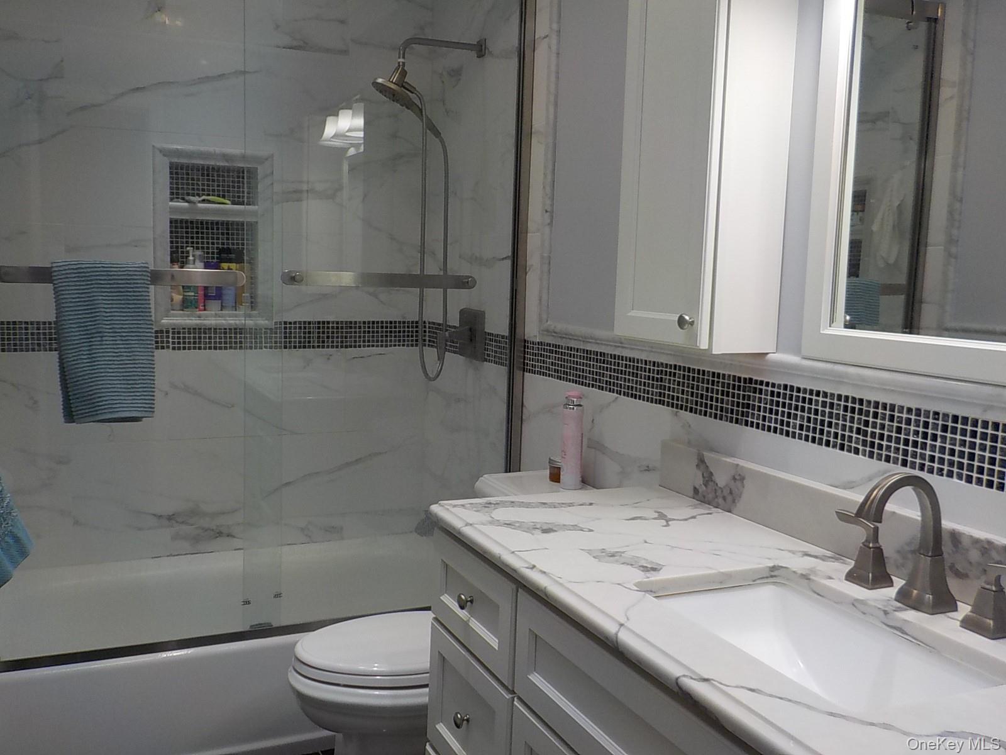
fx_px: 872
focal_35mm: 30
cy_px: 378
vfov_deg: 46.8
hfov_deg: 60.0
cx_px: 503
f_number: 3.3
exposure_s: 1/100
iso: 125
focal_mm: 4.1
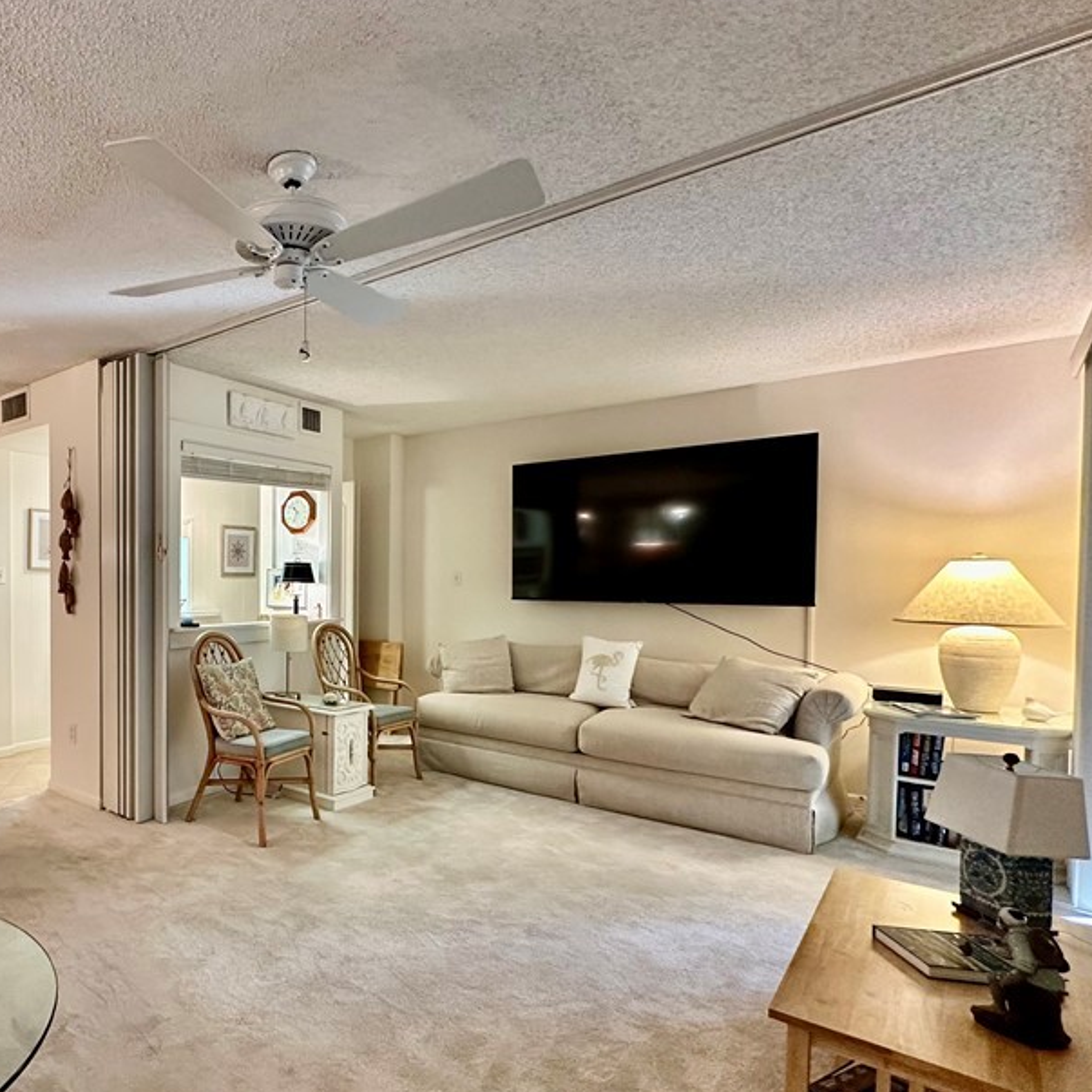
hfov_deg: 64.7
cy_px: 596
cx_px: 194
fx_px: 749
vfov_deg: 72.0
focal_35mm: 21
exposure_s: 1/60
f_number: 2.2
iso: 320
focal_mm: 2.22
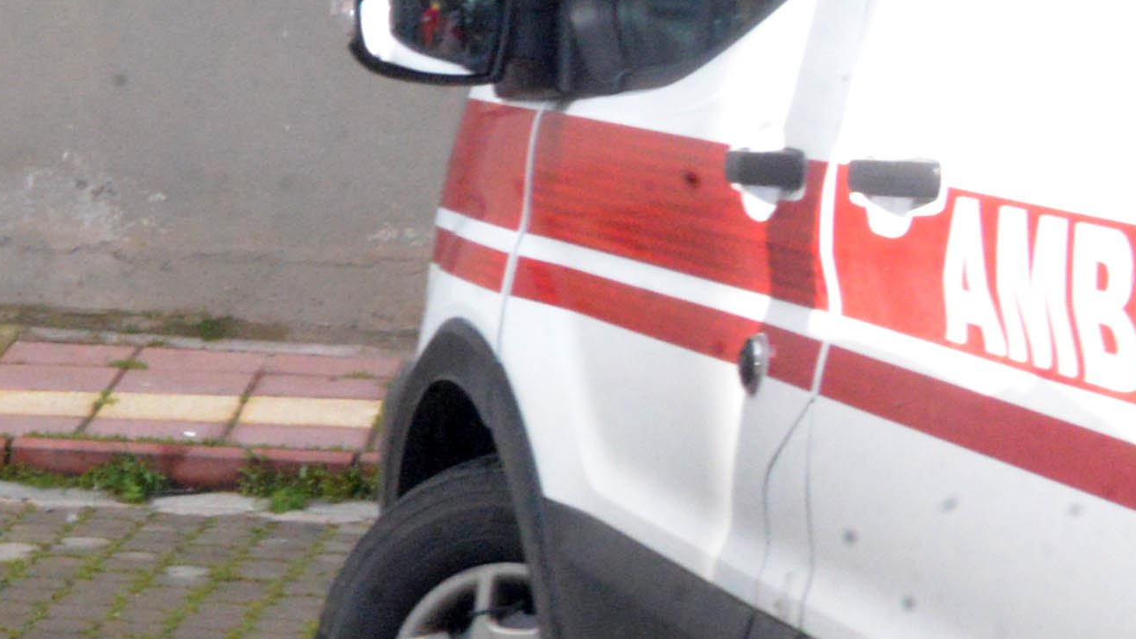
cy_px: 966
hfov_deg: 13.0
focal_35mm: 136
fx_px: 4096
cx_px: -1364
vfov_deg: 8.7
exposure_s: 1/200
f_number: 22
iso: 5000
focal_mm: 28
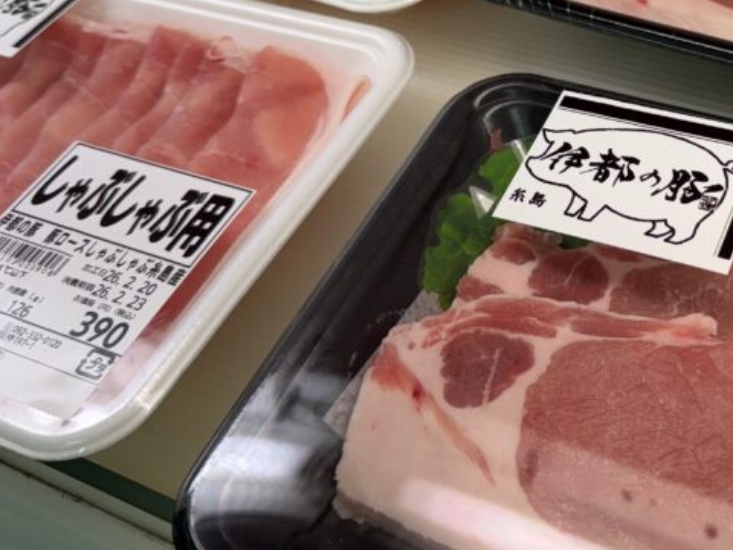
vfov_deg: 29.7
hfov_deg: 37.7
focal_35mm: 48
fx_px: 1016
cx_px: 623
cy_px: 124
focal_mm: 6.76
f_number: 1.78
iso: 50
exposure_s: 1/130
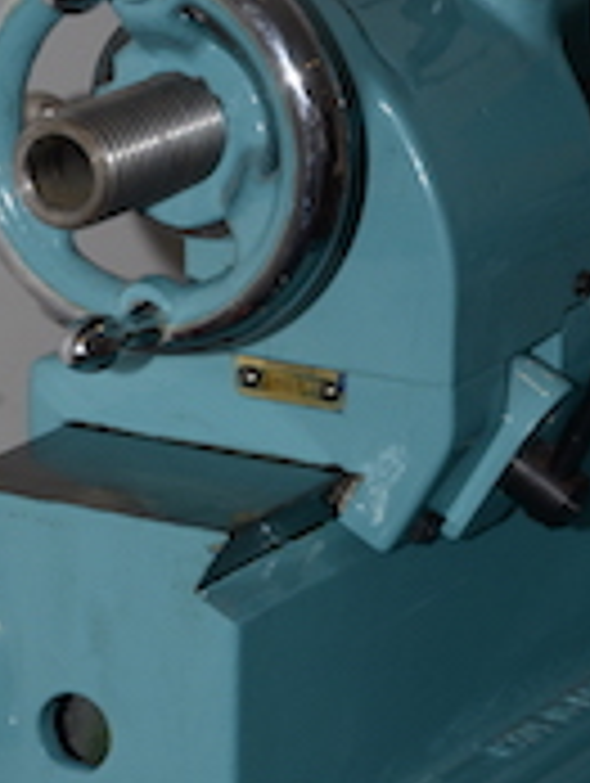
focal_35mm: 236
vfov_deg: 8.4
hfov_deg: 6.3
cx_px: 288
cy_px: 590
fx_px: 5350
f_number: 14
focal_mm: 70
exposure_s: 1/60
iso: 800
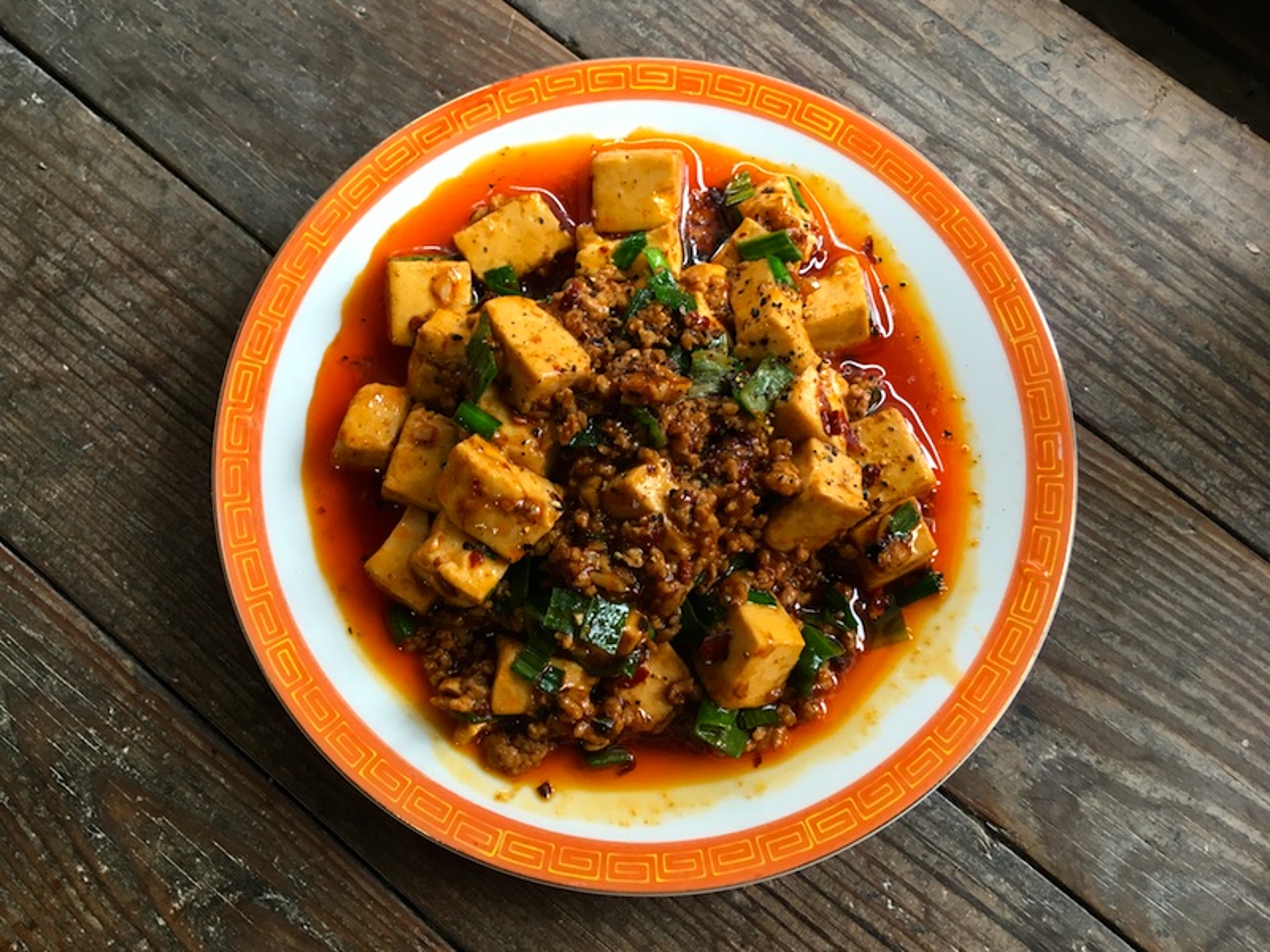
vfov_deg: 48.2
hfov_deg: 61.7
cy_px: 476
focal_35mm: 29
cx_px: 635
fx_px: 1064
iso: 64
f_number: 2.2
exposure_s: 1/30
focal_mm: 4.15
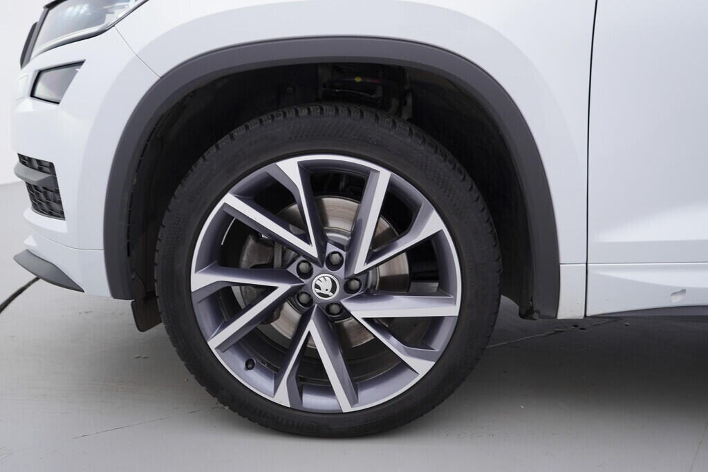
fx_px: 708
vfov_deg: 36.9
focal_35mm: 36
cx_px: 354
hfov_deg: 53.1
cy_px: 236
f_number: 3.5
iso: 125
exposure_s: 1/60
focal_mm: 24
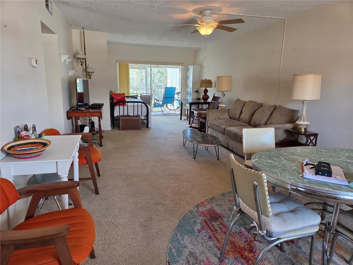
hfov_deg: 73.9
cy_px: 132
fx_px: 235
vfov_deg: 58.9
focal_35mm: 23
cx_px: 176
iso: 125
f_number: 1.8
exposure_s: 1/120
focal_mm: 5.4
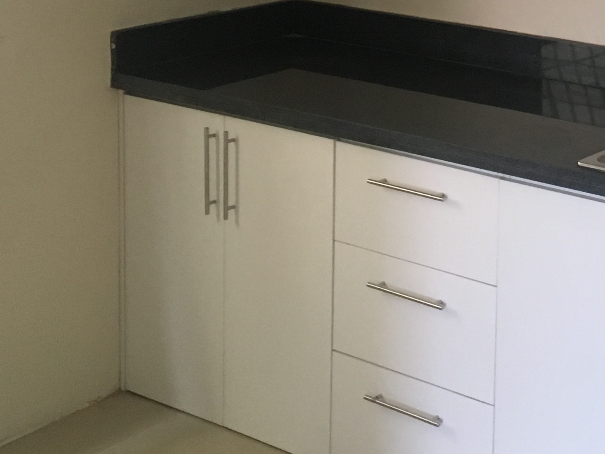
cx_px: 613
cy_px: -89
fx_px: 1346
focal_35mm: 77
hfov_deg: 24.2
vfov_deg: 18.2
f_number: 2.2
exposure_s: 1/30
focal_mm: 4.15
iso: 125
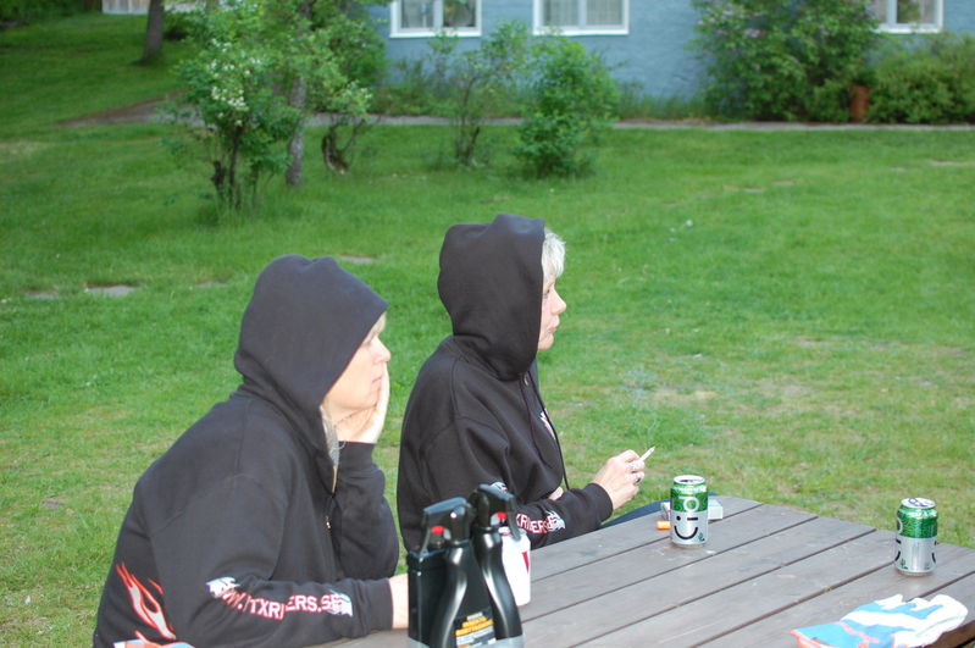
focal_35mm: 52
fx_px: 1420
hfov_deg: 37.9
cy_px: 324
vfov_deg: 25.7
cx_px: 488
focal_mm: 35
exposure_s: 1/80
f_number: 2.8
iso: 400
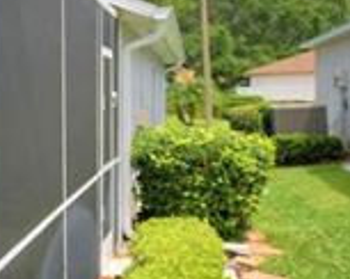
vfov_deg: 23.4
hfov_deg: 19.3
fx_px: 672
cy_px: 97
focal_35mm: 65
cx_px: -326
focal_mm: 10
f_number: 4.5
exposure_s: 1/800
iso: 100
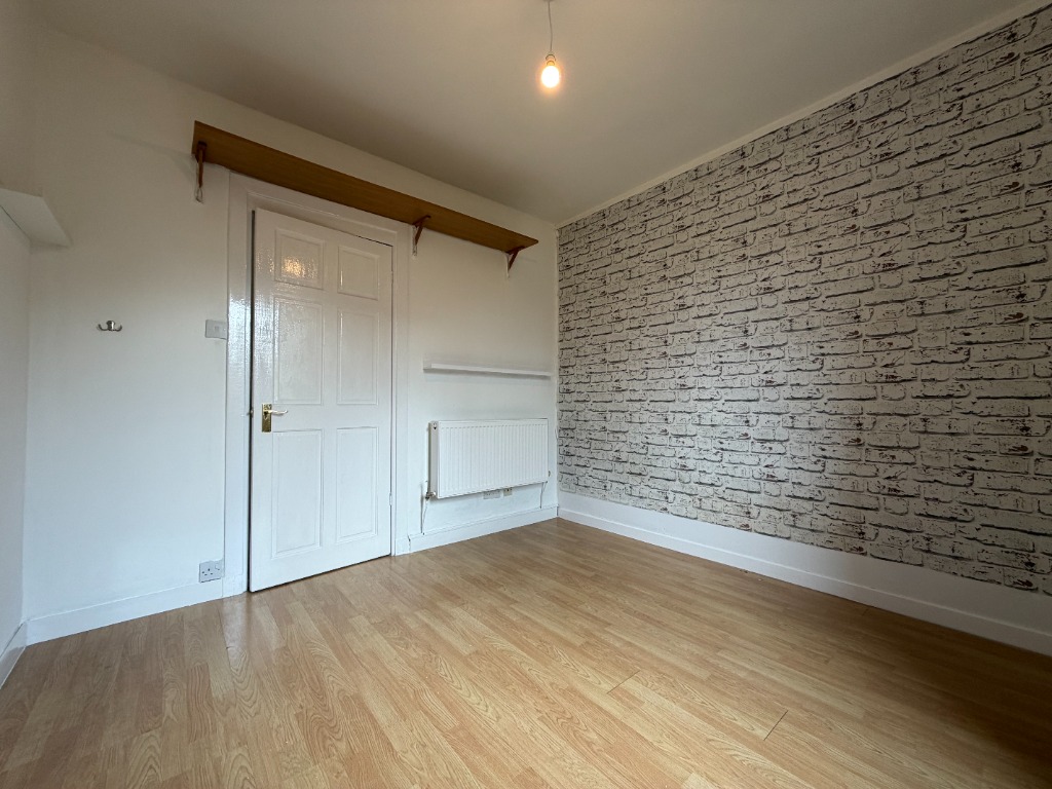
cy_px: 394
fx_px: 425
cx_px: 526
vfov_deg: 85.7
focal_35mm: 14
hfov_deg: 102.1
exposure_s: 1/121
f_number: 2.2
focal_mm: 2.22
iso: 100
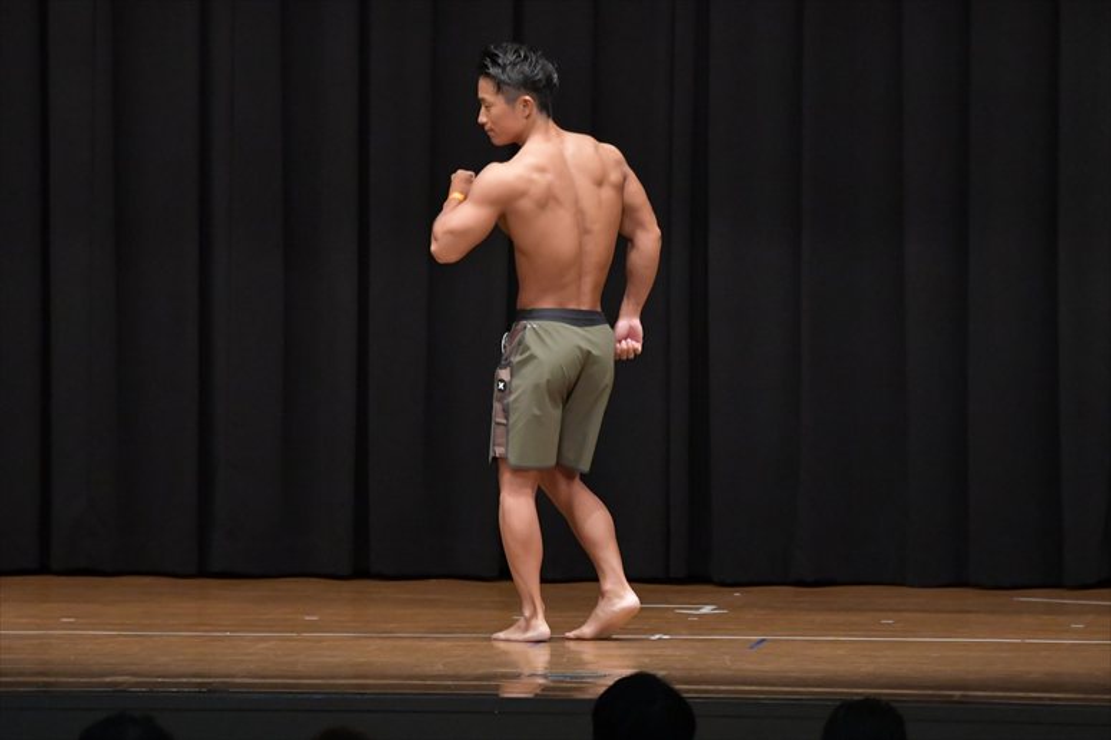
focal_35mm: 240
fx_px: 7403
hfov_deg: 8.6
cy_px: 370
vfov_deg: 5.7
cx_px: 556
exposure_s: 1/400
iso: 6400
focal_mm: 160
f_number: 5.6
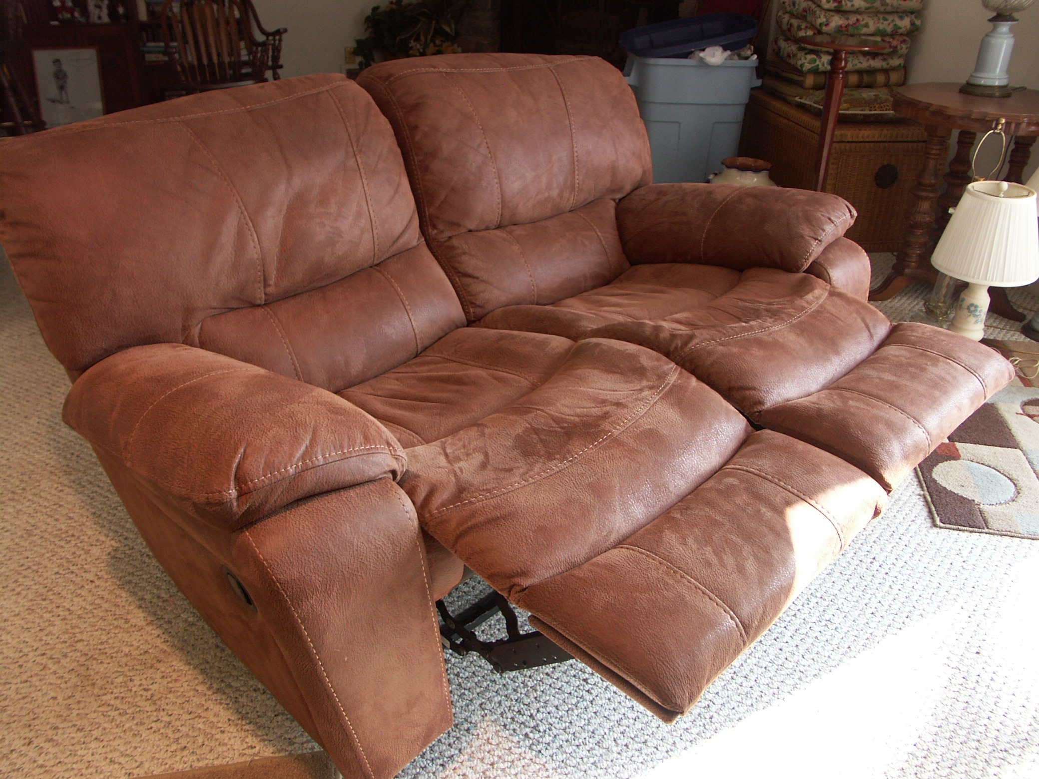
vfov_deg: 49.7
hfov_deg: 63.4
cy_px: 390
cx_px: 520
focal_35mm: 28
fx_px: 840
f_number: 2.8
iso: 100
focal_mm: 7.2
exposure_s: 1/15
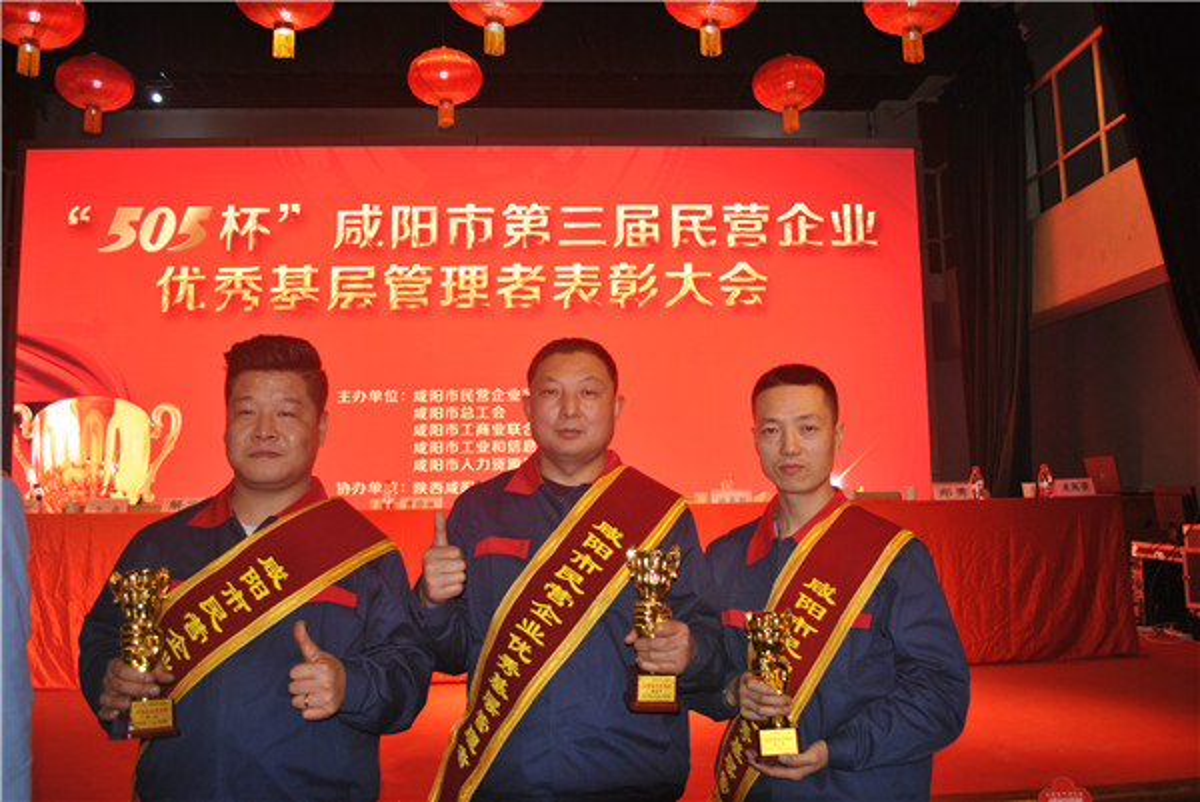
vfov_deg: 43.7
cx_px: 600
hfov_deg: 61.9
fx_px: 1001
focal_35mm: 30
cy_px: 401
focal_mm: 20
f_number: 3.8
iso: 200
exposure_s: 1/60
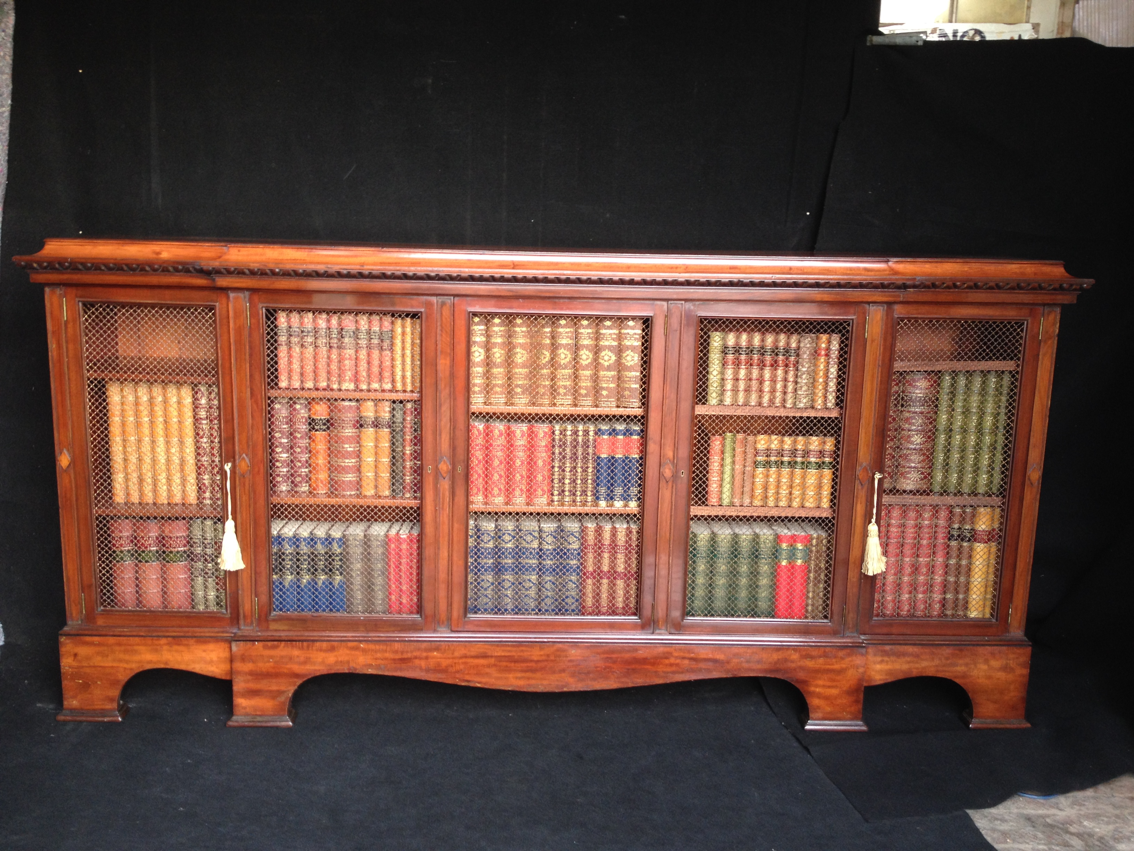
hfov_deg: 52.6
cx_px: 567
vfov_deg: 40.7
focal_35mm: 35
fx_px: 1147
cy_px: 426
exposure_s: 1/20
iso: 80
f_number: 2.4
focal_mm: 4.28
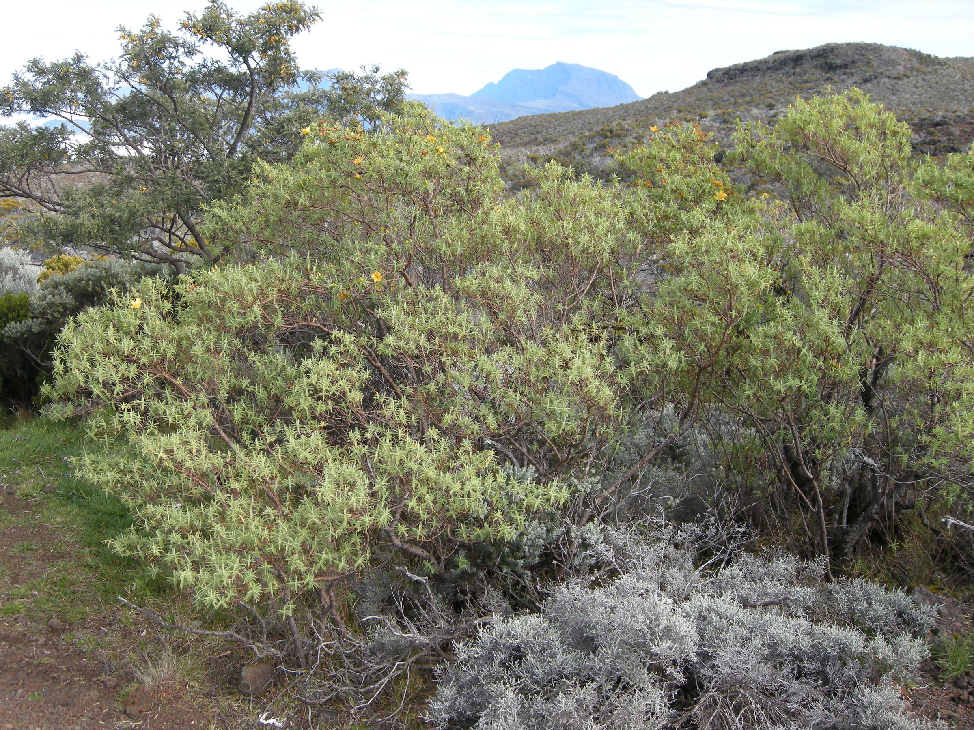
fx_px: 985
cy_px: 365
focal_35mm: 35
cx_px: 487
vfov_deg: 40.7
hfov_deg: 52.6
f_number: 4.3
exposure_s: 1/159
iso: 64
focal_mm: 7.5
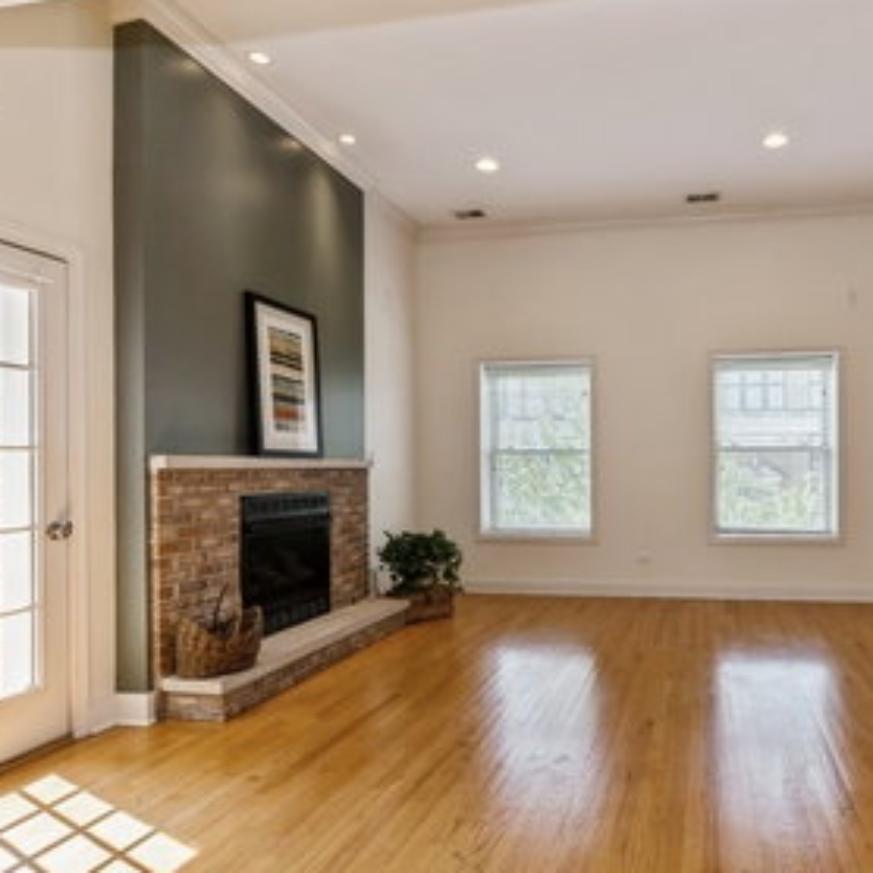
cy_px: 471
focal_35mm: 22
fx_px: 628
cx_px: 579
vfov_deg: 69.5
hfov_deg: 67.8
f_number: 11
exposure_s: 1/25
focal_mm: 15
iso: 250
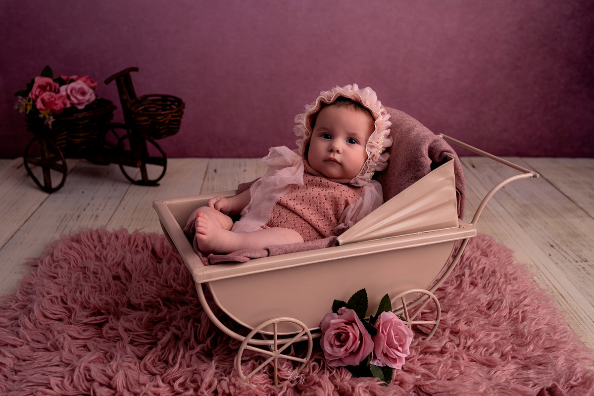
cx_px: 297
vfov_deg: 37.9
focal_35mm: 35
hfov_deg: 54.4
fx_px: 577
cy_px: 198
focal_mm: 35
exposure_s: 1/160
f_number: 4.5
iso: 160
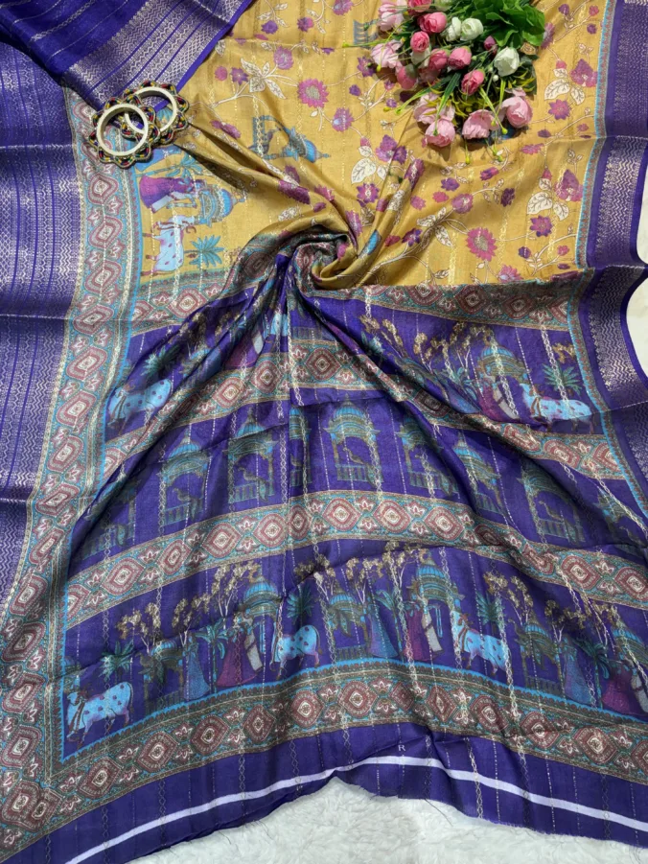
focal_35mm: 26
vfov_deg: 67.3
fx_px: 649
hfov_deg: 53.1
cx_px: 324
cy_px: 432
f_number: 1.6
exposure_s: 1/100
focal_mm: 5.96
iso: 50
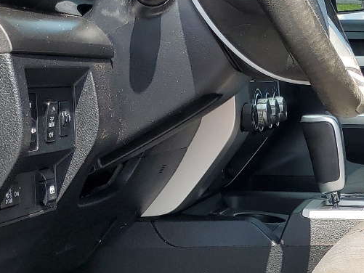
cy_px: 210
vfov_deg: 17.7
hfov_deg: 22.5
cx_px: 373
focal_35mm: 83
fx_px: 873
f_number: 1.5
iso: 50
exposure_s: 1/1000
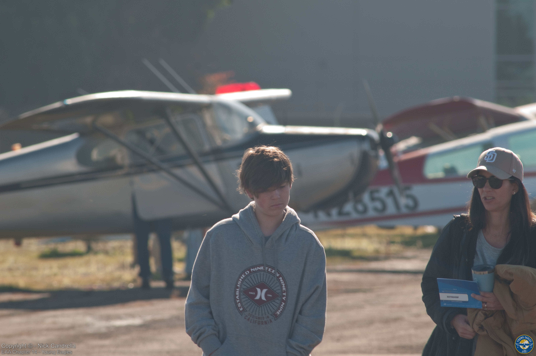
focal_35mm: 450
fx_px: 6692
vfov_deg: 3.0
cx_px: 268
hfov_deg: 4.6
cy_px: 178
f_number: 10
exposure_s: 1/60
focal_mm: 300
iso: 100
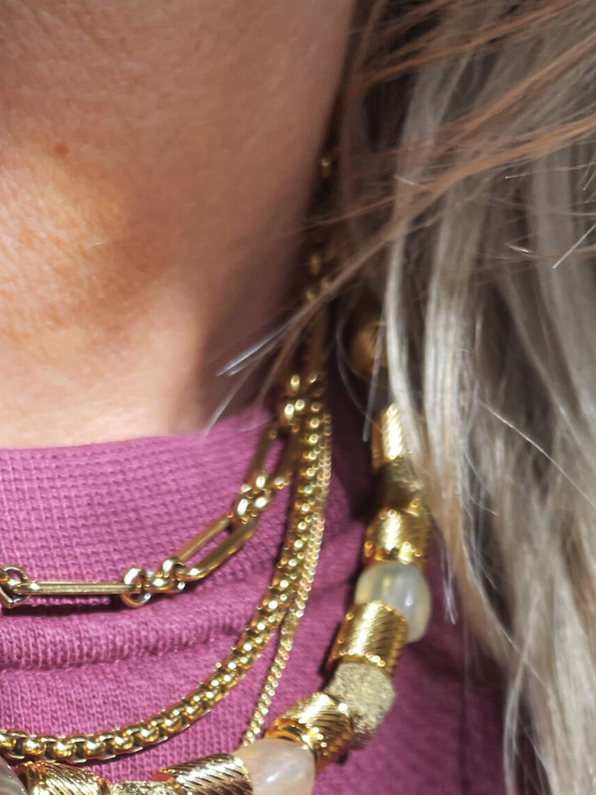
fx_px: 1331
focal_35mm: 58
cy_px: 845
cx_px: 224
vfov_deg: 30.2
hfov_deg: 25.2
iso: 32
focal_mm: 4.2
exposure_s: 1/121
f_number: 1.6
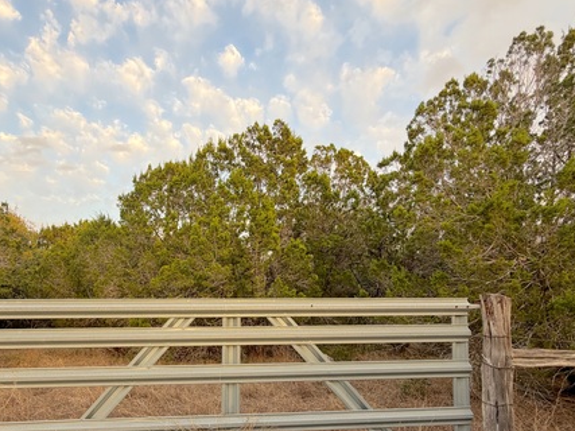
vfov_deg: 62.2
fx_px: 349
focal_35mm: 21
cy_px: 279
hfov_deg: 78.3
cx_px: 237
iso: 40
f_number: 2.2
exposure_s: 1/173
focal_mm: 2.22
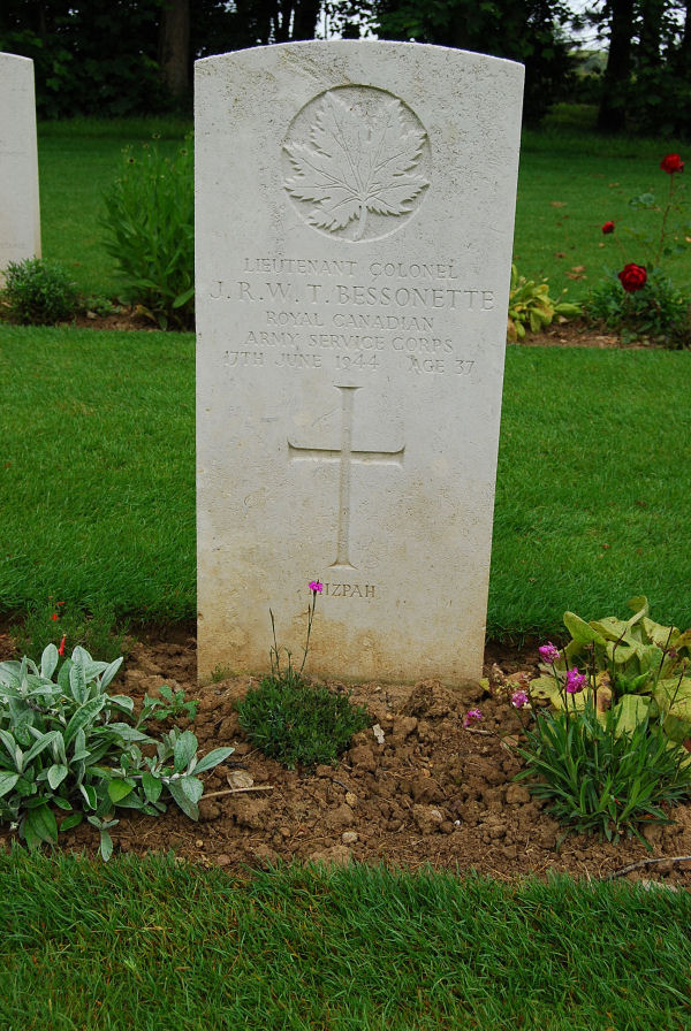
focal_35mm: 46
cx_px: 346
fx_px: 1335
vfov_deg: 42.3
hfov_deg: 29.0
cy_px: 516
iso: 200
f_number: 7.1
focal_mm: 31
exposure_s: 1/200
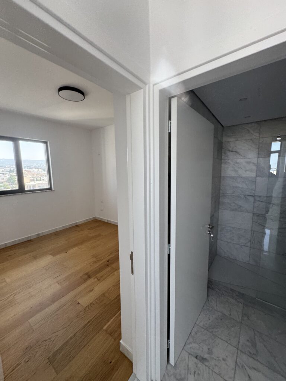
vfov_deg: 102.1
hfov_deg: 85.7
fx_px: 154
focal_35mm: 14
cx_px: 143
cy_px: 190
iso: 64
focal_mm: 2.22
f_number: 2.2
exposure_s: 1/99
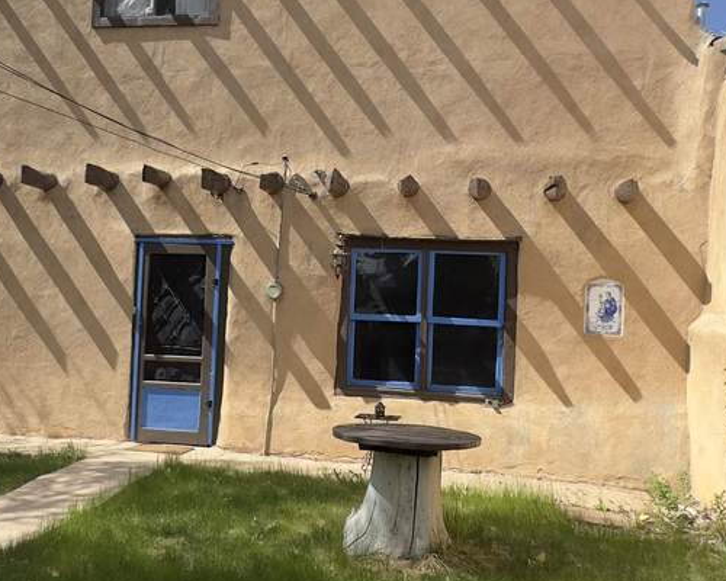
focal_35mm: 35
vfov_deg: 42.2
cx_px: 328
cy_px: 311
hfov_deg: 51.5
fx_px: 752
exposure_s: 1/1277
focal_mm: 2.22
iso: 50
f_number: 2.2
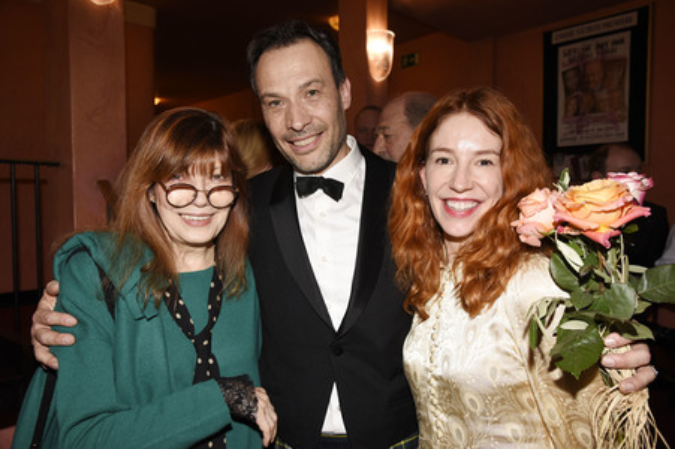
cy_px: 224
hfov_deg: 60.3
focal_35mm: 31
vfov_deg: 42.3
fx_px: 581
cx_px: 338
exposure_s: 1/100
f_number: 6.3
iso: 1250
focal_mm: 31
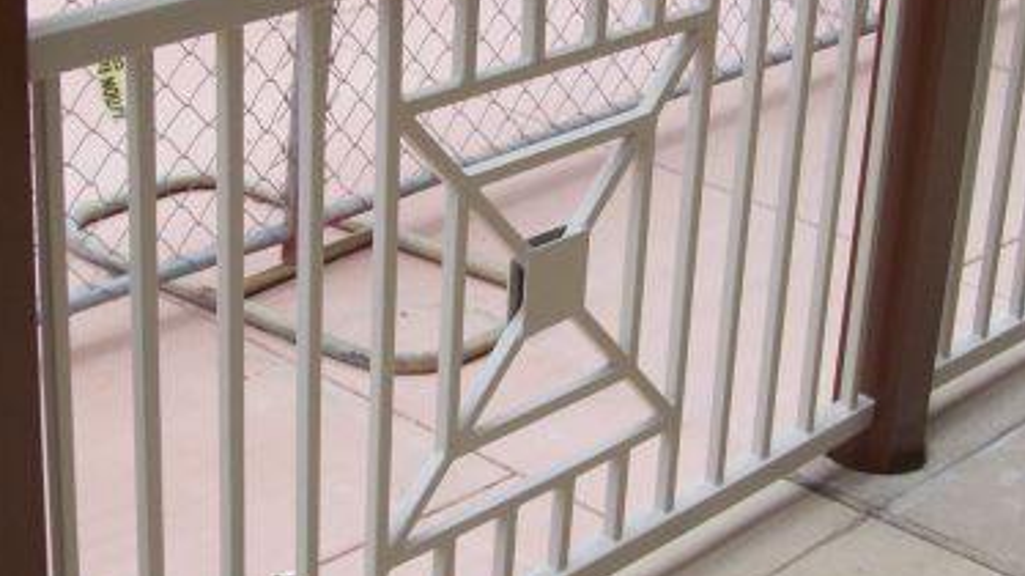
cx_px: 465
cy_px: 208
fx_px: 2282
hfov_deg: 25.3
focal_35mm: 84
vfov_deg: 14.4
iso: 80
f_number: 2.7
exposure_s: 1/261
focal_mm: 6
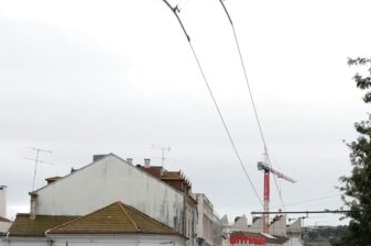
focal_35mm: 92
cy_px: 257
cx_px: 363
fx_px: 947
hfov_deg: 21.5
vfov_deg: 14.5
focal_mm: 15.73
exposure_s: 1/1000
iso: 2000
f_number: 7.1
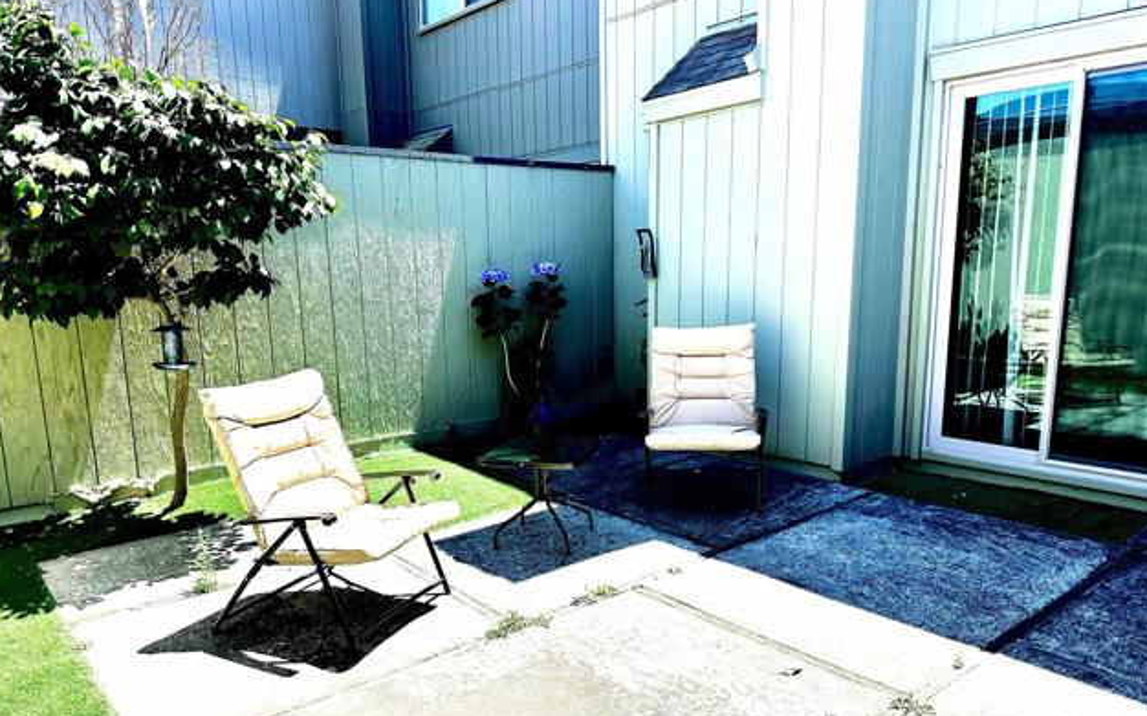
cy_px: 432
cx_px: 570
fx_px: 813
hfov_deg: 70.4
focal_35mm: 26
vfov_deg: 47.3
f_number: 1.78
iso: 80
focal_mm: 6.86
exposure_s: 1/2660
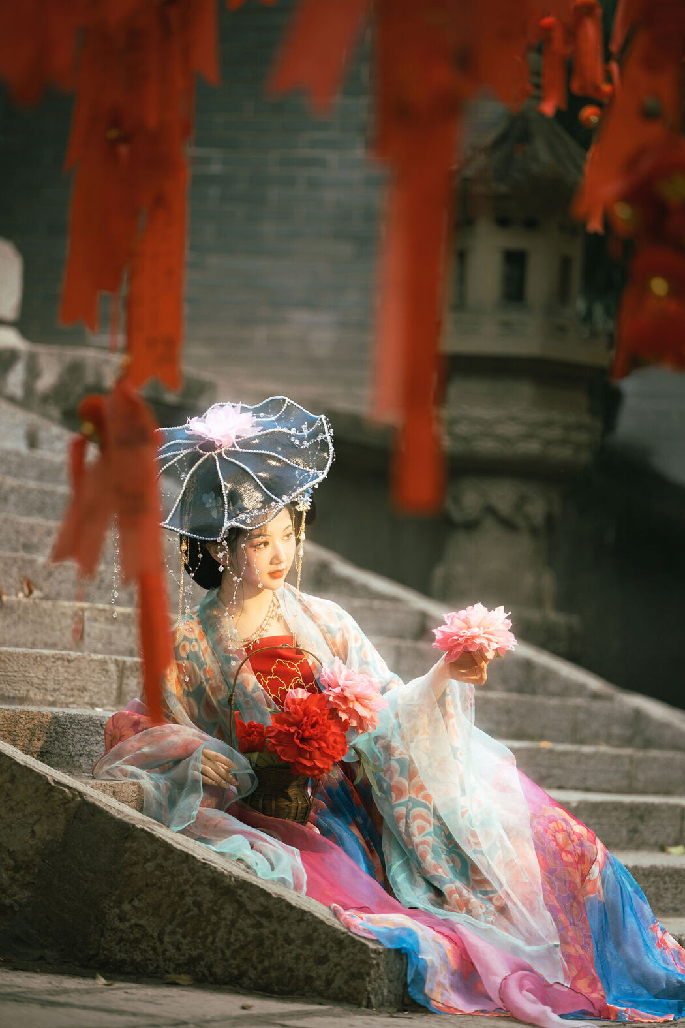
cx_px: 342
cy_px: 514
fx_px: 4138
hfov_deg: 9.5
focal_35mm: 145
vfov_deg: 14.2
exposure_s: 1/250
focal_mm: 145
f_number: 2.8
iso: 320
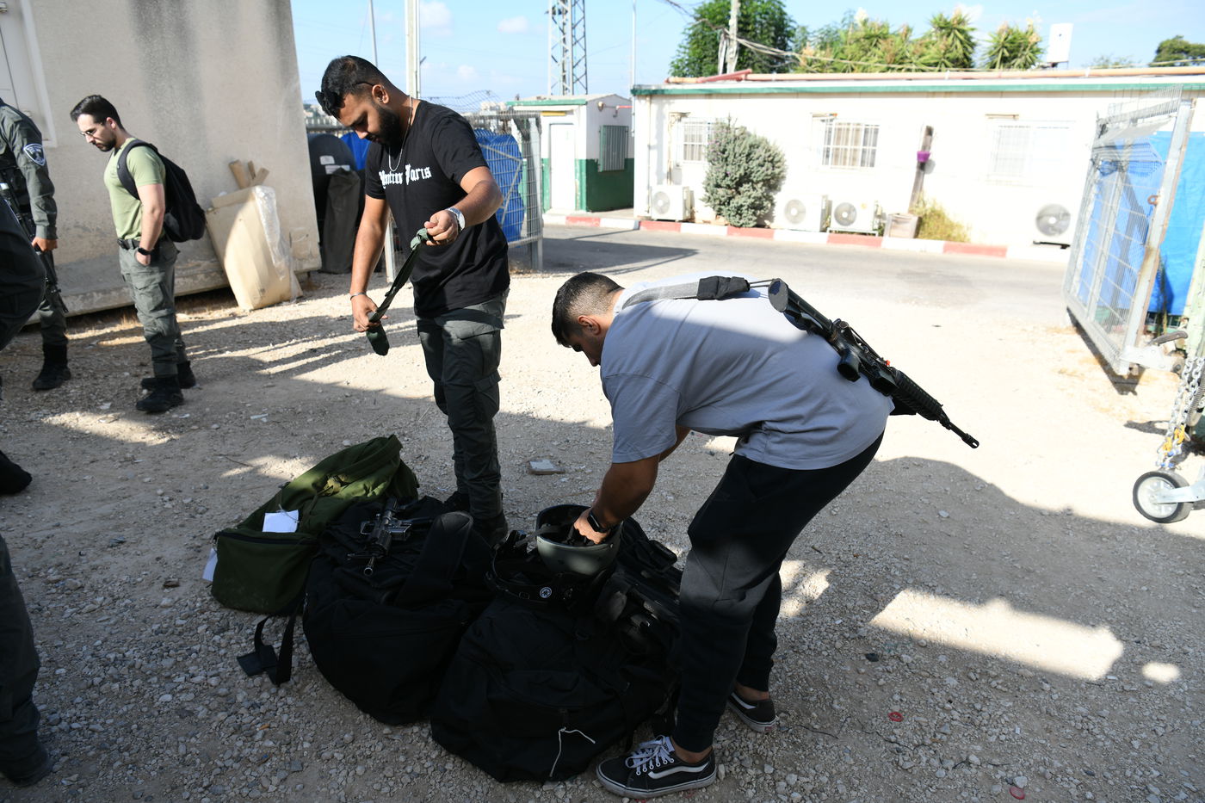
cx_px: 602
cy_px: 402
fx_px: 803
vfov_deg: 53.1
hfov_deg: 73.8
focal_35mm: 24
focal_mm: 24
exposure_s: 1/250
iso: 64
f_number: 4.5
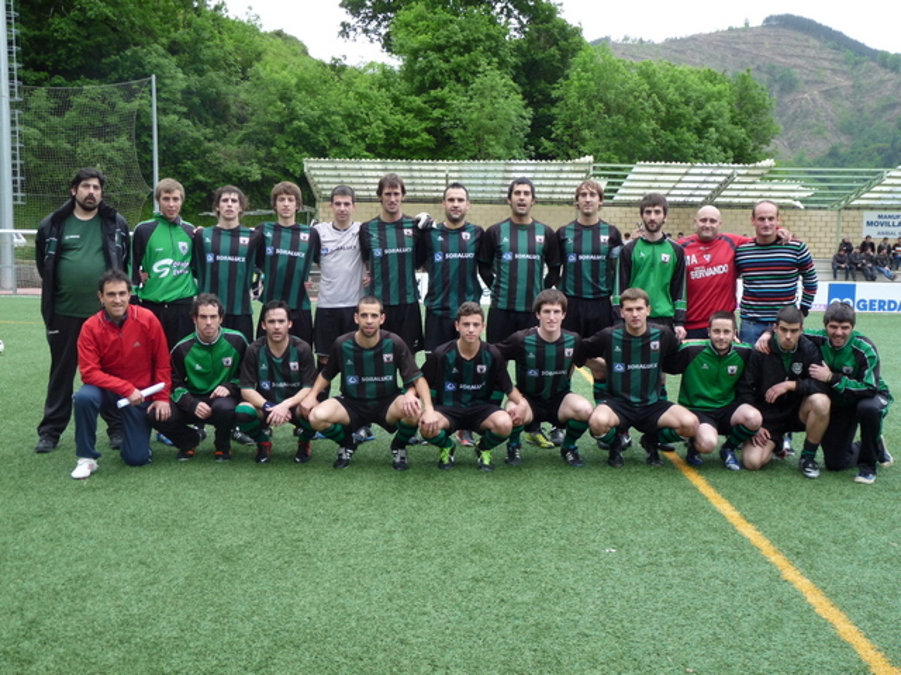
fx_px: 1041
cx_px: 450
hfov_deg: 46.8
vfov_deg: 36.0
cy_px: 338
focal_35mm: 40
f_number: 3
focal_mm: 7.1
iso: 200
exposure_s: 1/160
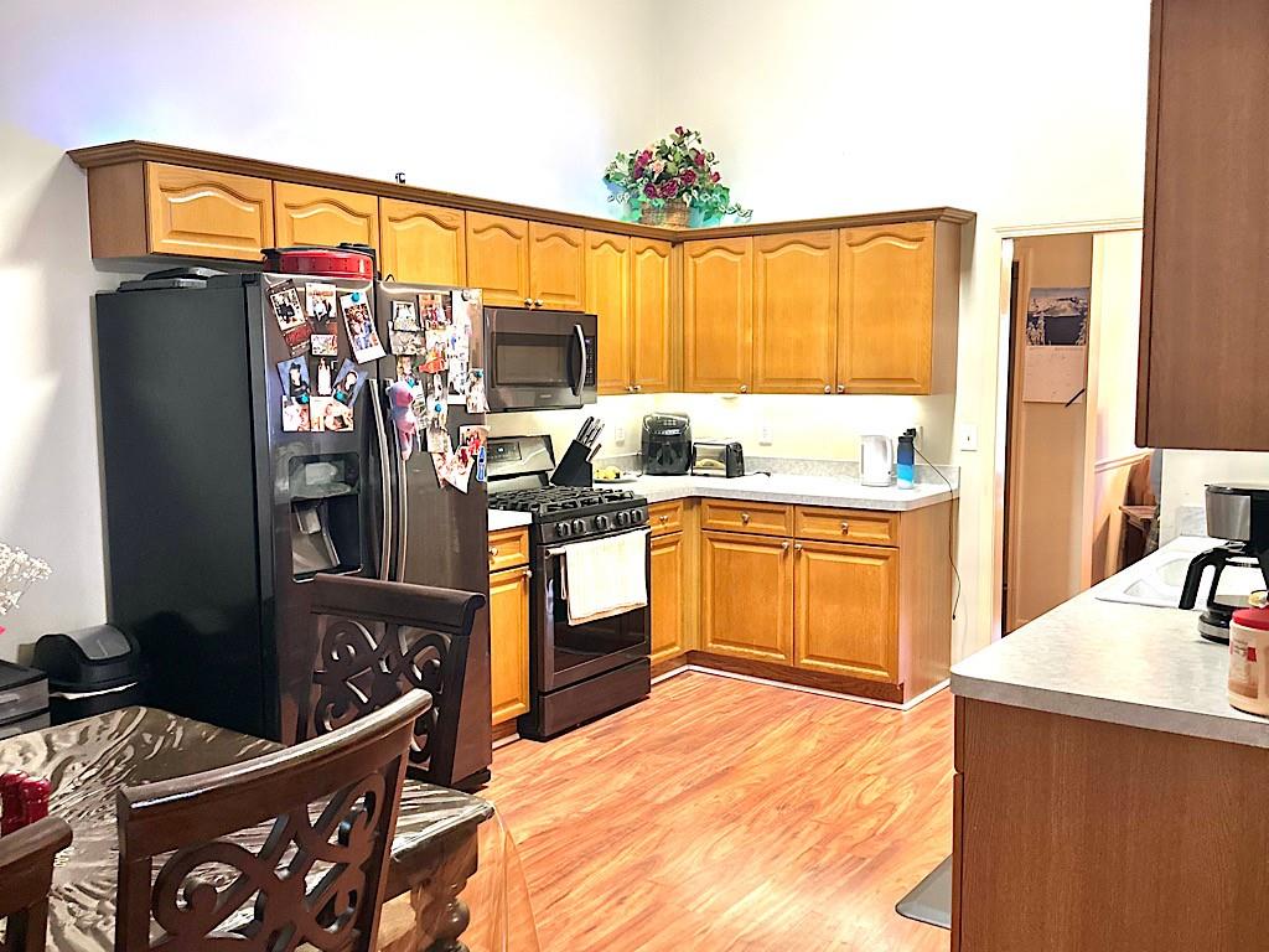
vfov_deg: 56.8
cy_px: 476
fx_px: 880
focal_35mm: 24
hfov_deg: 71.6
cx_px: 634
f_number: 1.78
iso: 640
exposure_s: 1/60
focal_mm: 6.86
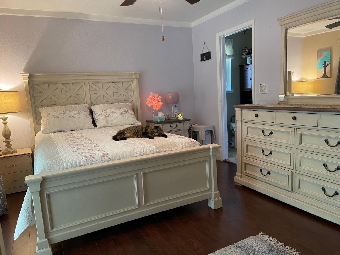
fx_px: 255
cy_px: 128
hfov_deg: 67.3
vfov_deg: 53.1
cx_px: 170
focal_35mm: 26
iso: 250
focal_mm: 4.2
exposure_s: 1/60
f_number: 1.6
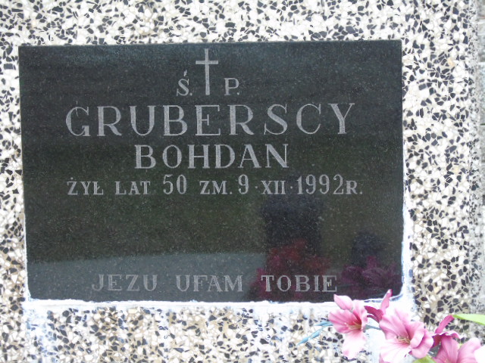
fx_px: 1990
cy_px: 182
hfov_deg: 13.9
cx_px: 242
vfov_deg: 10.4
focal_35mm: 142
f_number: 4.7
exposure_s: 1/125
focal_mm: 25
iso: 400
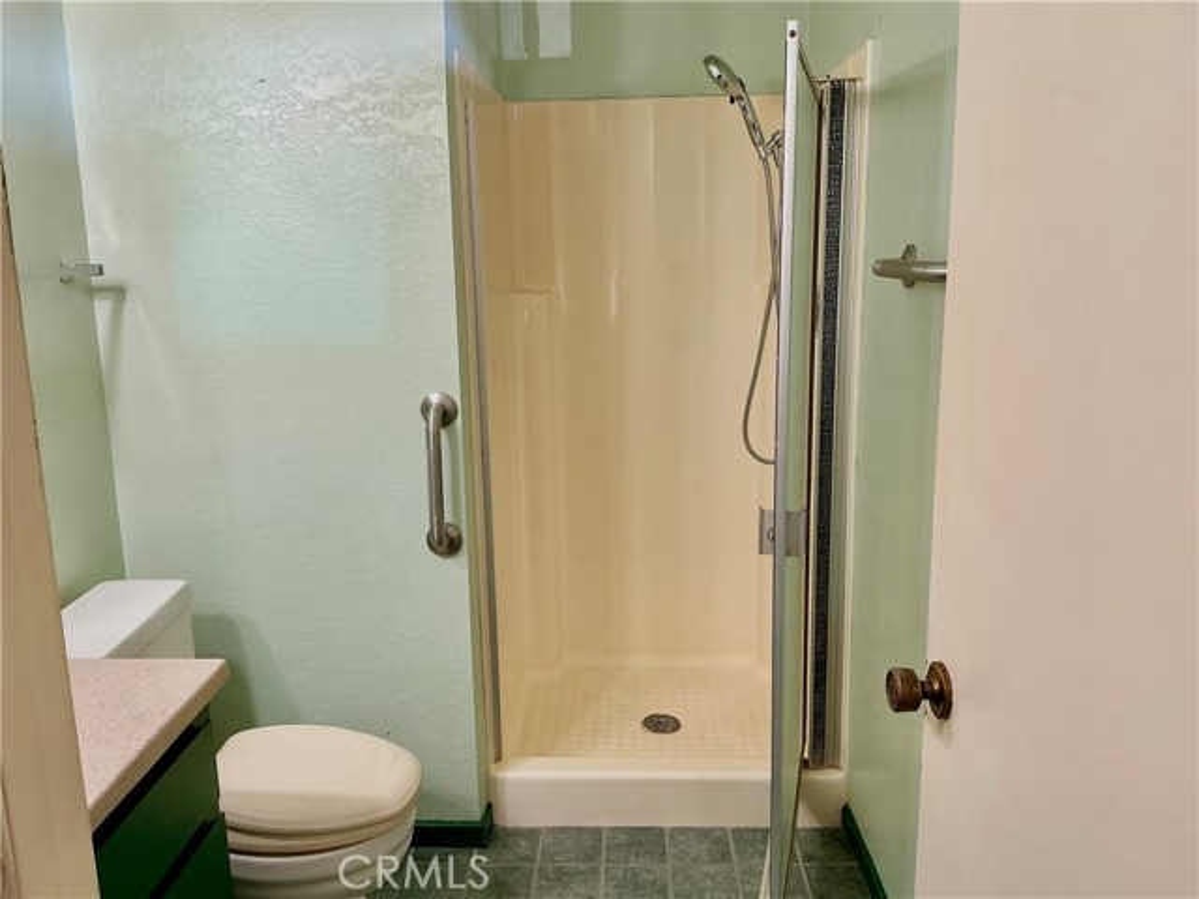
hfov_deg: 61.7
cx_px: 600
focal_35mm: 29
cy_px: 450
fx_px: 1004
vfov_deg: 48.2
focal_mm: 3
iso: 64
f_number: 1.8
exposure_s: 1/60
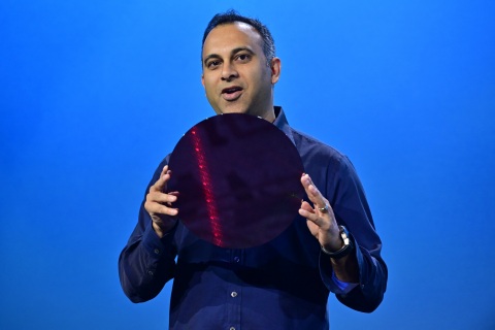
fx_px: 2750
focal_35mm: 200
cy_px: 165
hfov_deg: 10.3
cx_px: 248
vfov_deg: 6.9
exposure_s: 1/250
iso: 1000
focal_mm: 200
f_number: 6.3
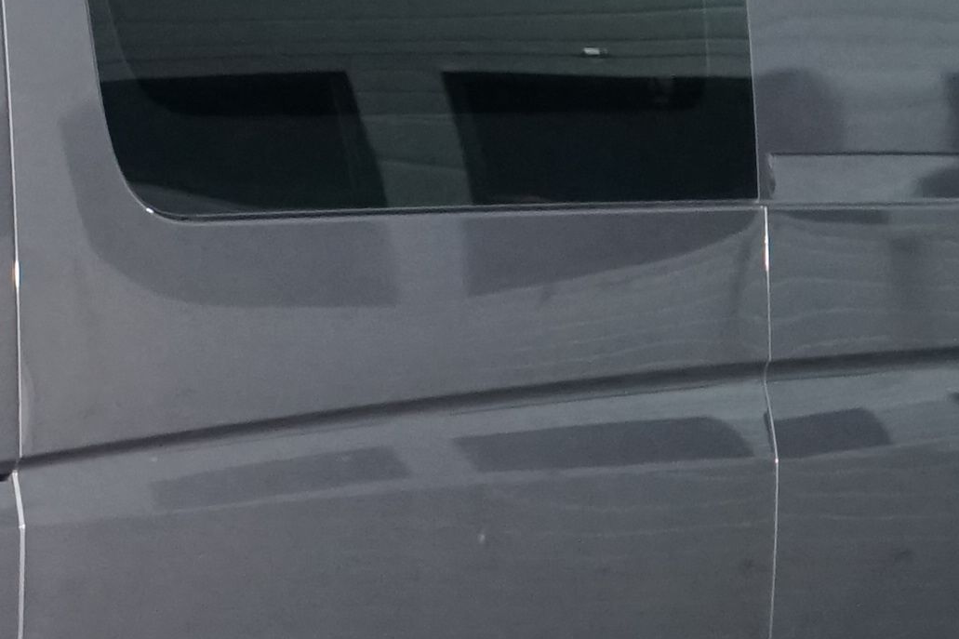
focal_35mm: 326
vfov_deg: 4.2
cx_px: -558
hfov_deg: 6.2
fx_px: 8682
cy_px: 409
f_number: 5.6
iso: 2000
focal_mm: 56
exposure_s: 1/50
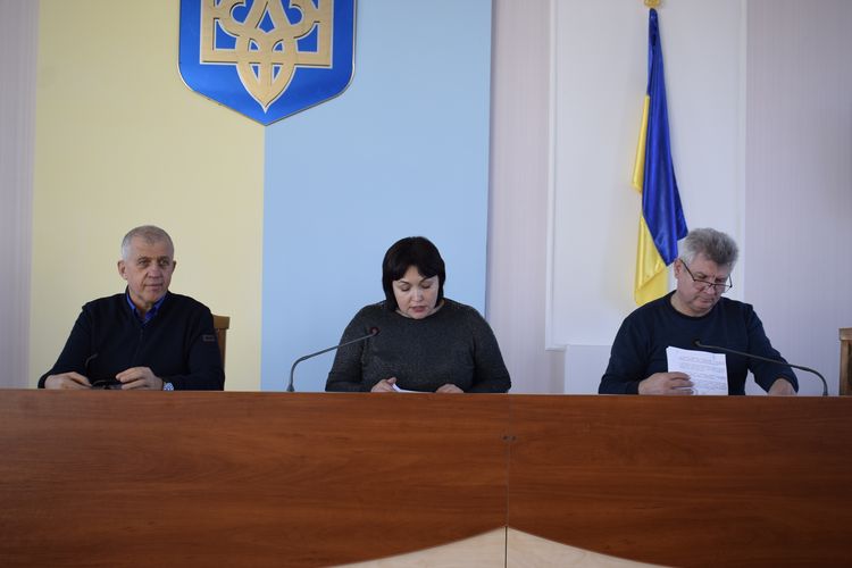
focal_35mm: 40
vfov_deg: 33.0
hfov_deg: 47.9
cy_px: 284
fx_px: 958
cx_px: 426
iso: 400
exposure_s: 1/100
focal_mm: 27
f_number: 5
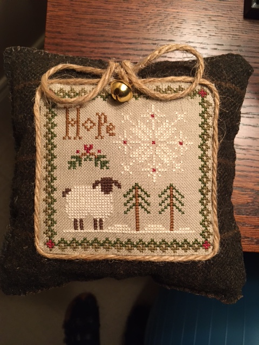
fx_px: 289
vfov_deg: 61.7
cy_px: 172
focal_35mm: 29
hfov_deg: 48.2
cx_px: 130
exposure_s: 1/30
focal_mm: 4.15
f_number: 2.2
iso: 160
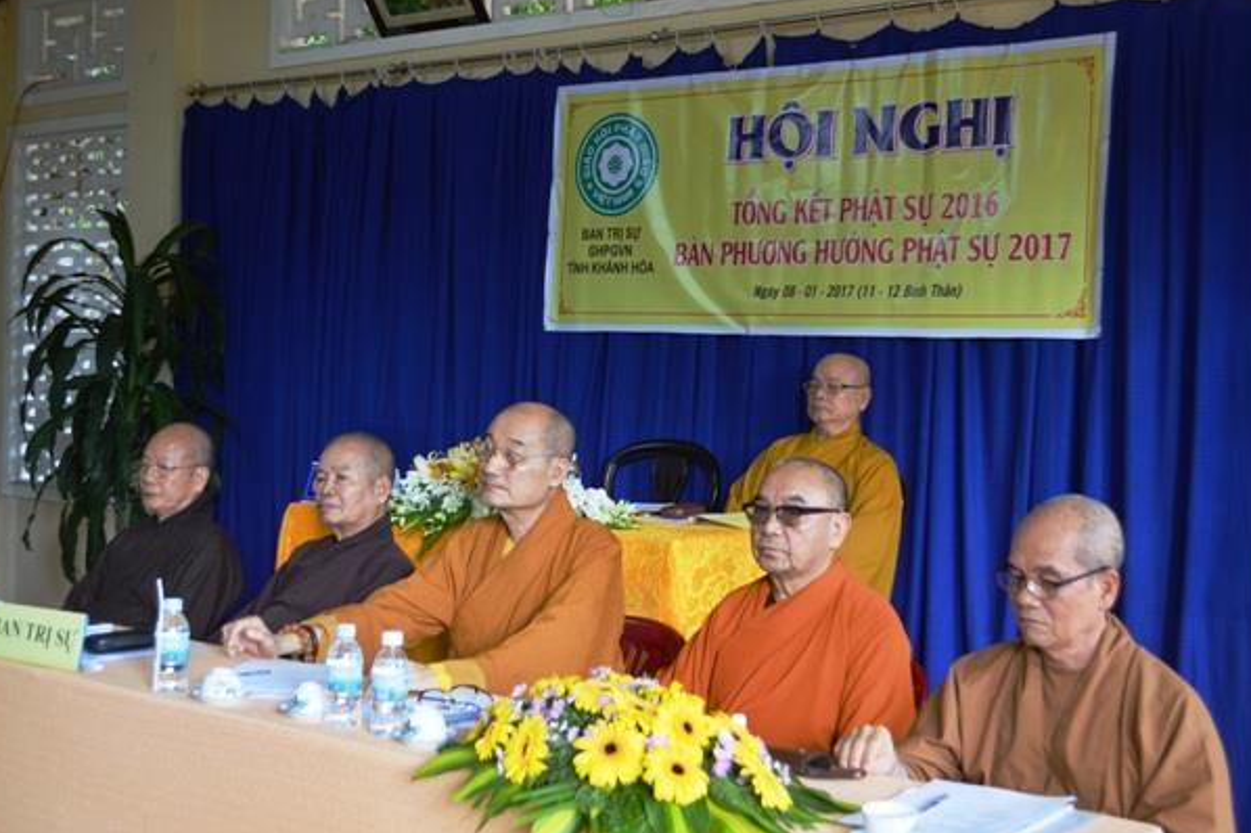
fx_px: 1616
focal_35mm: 47
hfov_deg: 42.3
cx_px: 642
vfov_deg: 28.9
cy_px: 427
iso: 400
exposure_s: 1/60
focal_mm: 29
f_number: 4.5
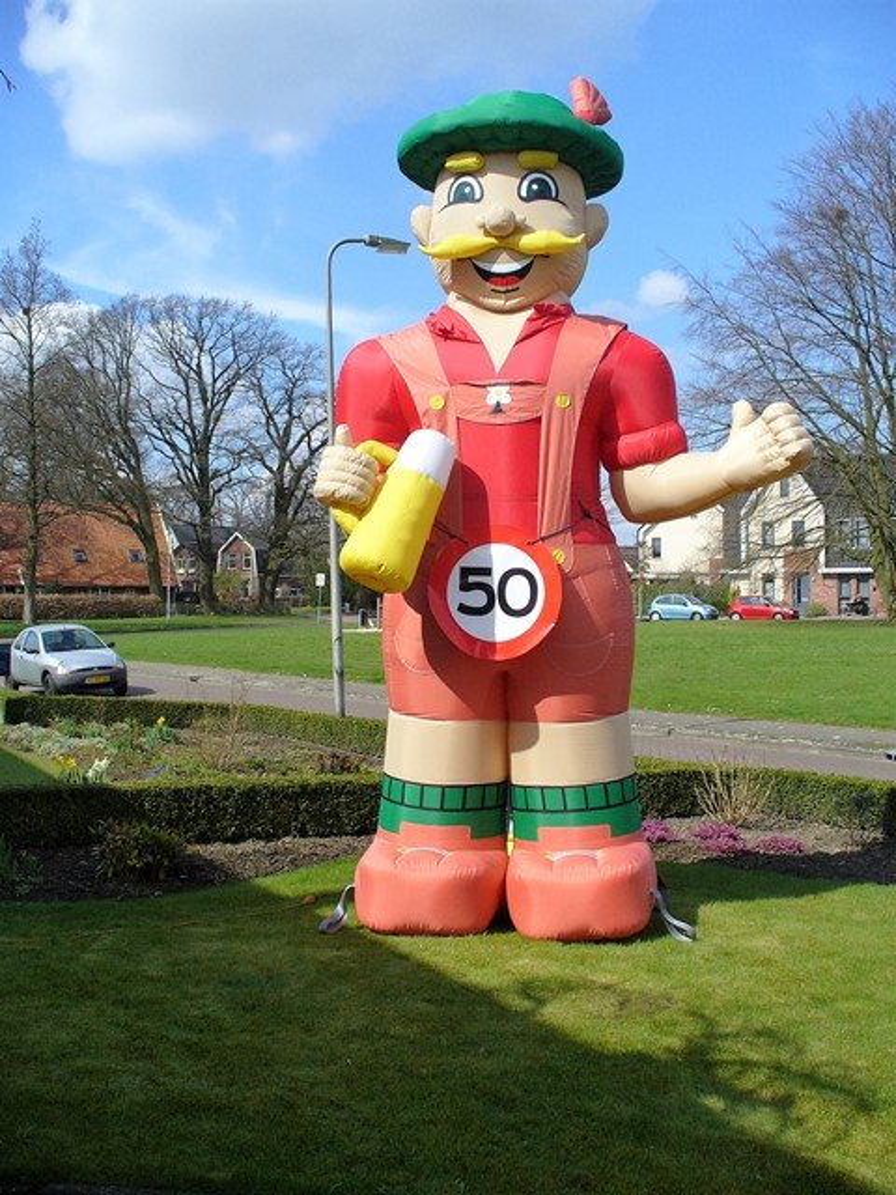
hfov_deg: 38.7
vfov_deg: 50.1
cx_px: 448
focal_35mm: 37
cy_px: 598
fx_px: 1277
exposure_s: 1/320
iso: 80
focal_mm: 6.1
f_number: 5.6
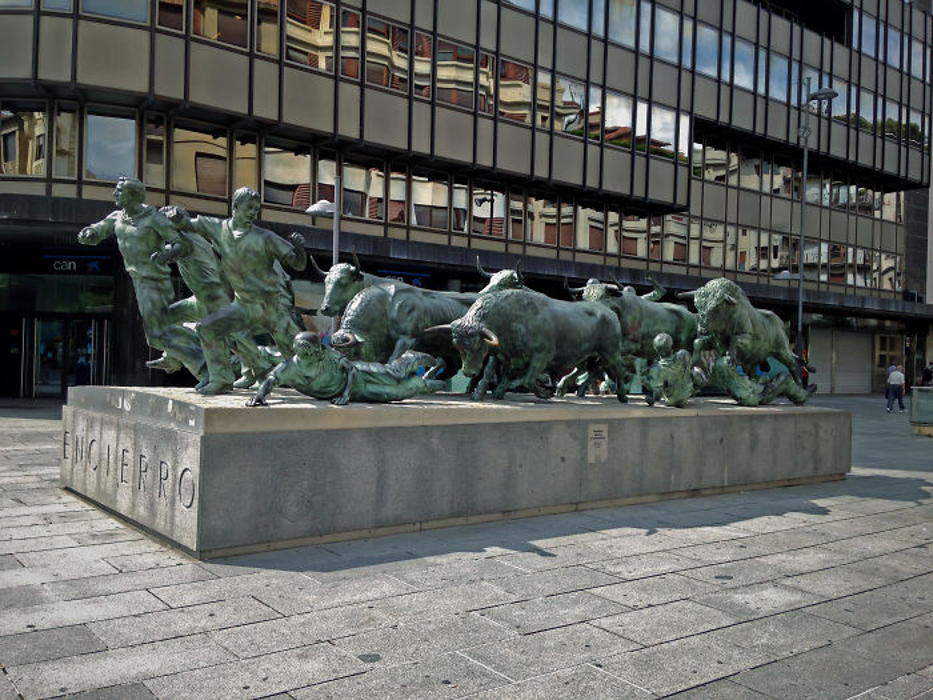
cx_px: 466
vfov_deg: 42.9
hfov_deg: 55.4
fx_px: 889
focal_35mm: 33
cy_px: 350
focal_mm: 4.12
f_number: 2.4
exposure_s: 1/809
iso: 50
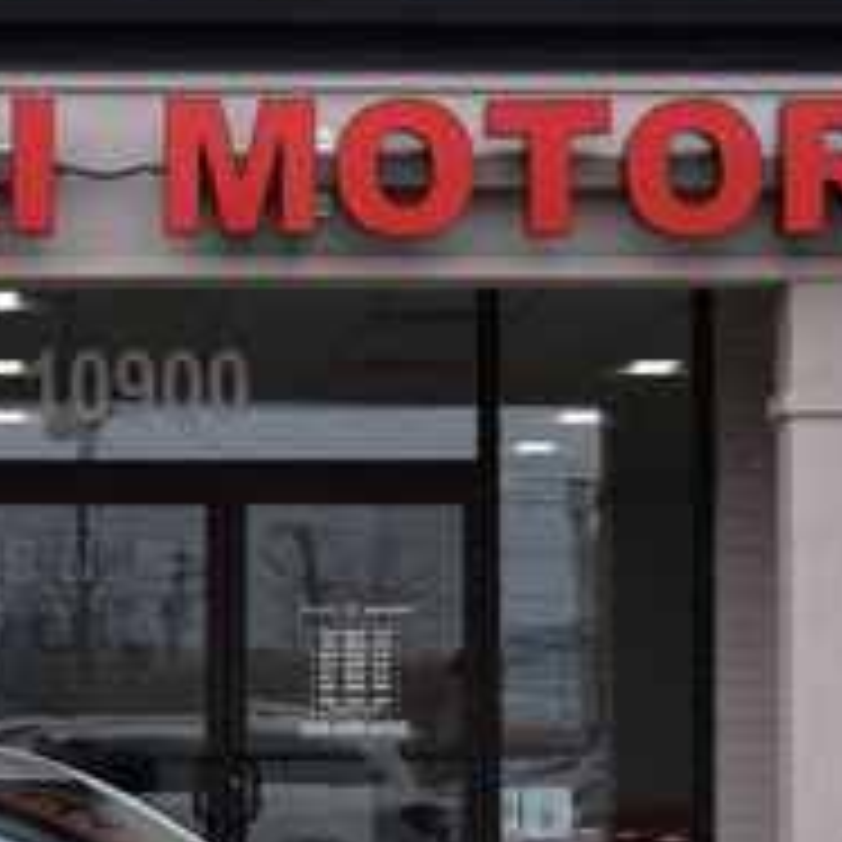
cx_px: 185
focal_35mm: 135
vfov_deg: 12.8
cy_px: 743
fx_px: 3728
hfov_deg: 12.8
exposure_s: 1/400
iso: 400
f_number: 11
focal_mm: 31
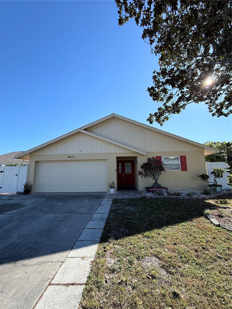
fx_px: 125
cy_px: 154
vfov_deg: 102.1
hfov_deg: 85.7
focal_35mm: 14
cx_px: 116
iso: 50
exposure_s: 1/1017
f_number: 2.2
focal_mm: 2.22
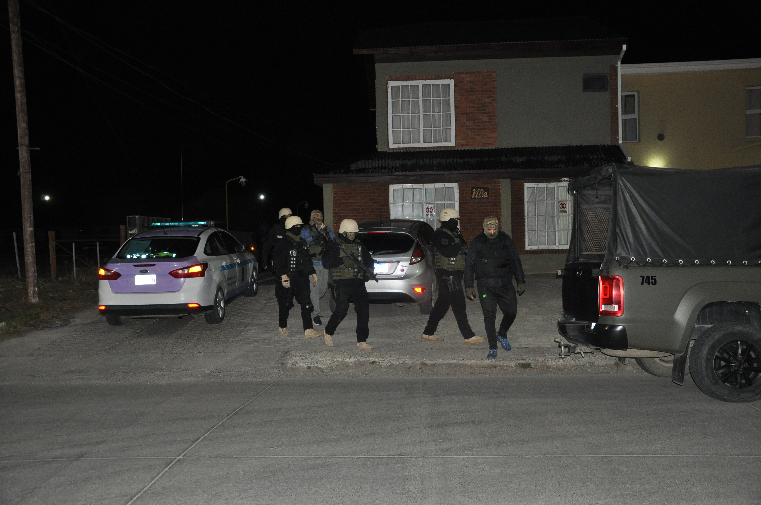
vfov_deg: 34.1
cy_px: 252
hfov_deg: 49.6
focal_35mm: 39
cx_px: 380
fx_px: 823
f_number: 4
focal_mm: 26
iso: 800
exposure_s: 1/60
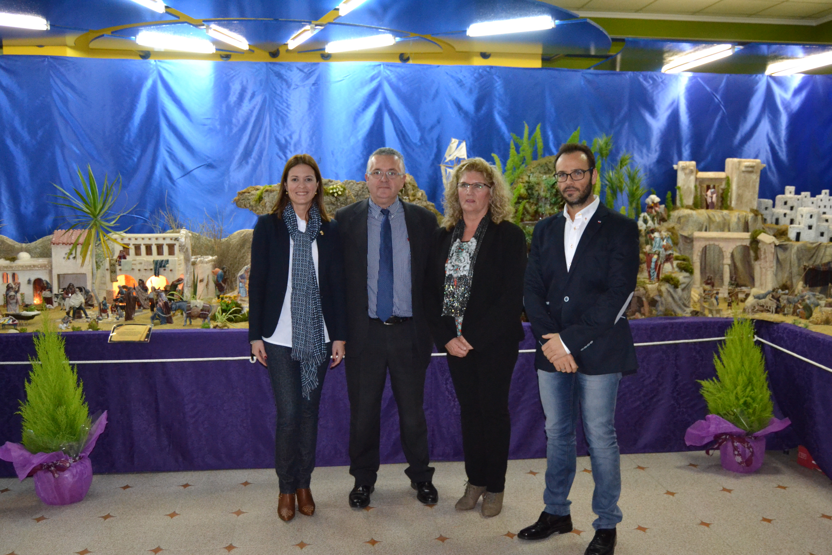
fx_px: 797
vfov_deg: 38.4
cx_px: 416
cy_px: 278
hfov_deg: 55.1
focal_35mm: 34
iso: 2500
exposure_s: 1/60
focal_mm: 23
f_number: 3.8
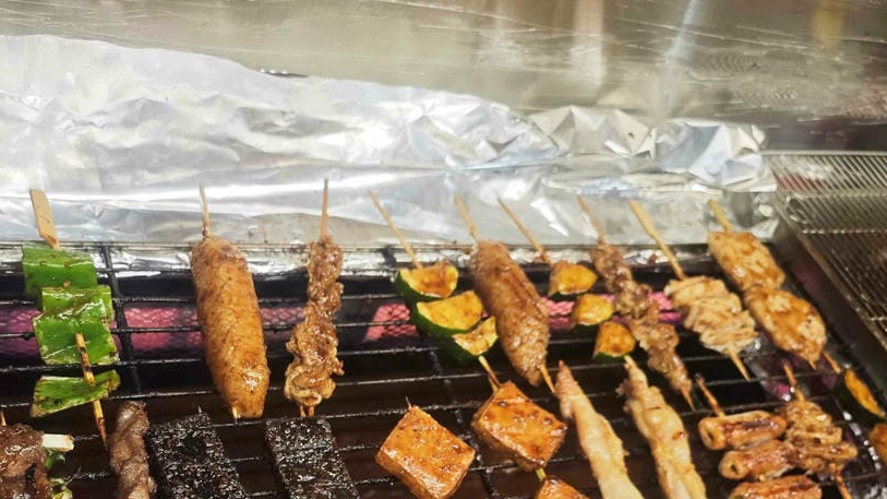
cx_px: 343
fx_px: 870
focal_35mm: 37
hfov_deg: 53.5
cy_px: 415
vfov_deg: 31.0
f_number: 2
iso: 640
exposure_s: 1/600
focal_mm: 8.72
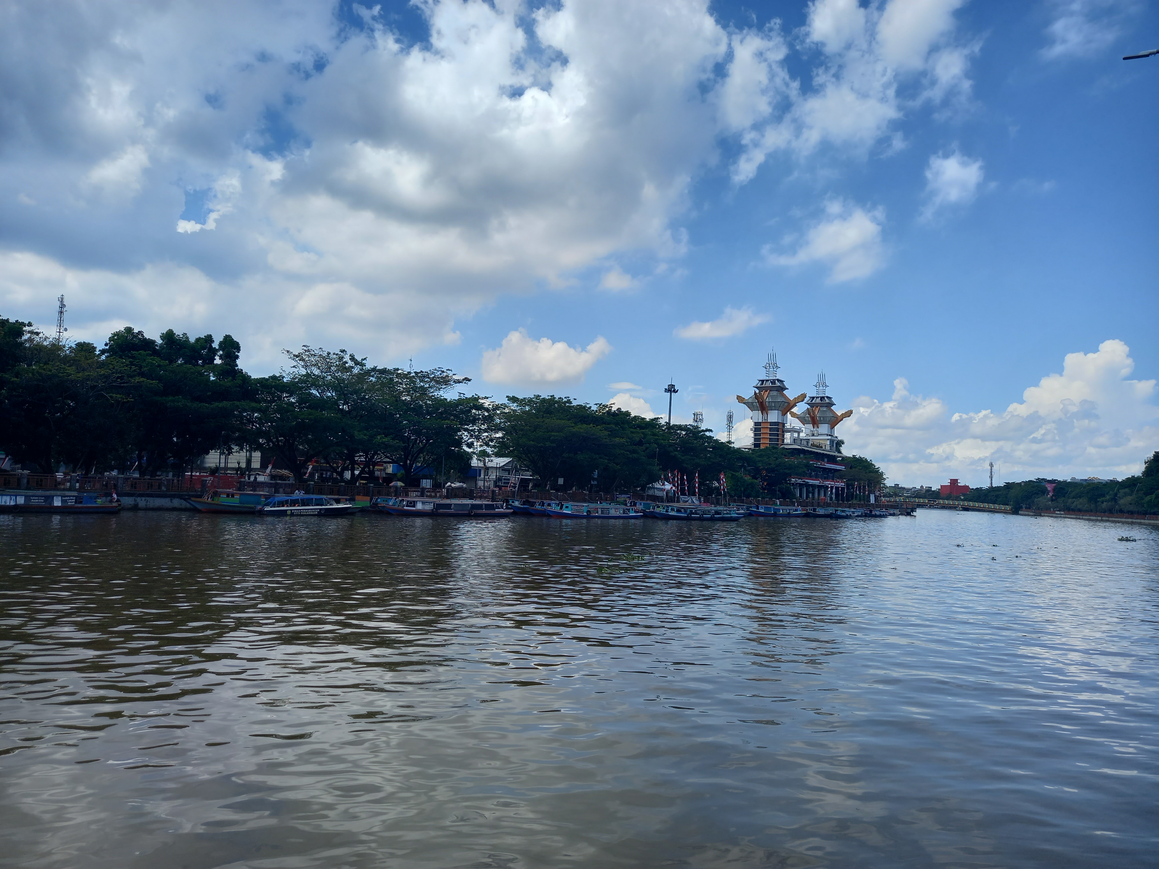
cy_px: 434
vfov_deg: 54.9
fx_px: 837
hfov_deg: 69.4
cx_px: 580
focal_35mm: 25
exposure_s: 1/752
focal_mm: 4.6
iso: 25
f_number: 2
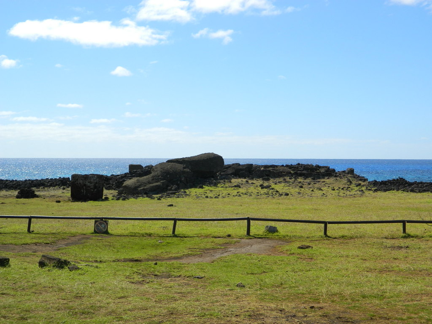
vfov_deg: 25.7
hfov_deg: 33.8
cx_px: 216
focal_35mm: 57
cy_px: 162
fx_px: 711
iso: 80
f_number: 3.8
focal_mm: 10.2
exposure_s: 1/800
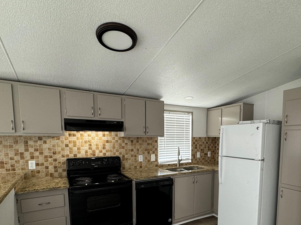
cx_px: 181
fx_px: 191
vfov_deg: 59.1
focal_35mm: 22
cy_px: 157
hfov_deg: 75.5
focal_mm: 2.22
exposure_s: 1/60
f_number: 2.2
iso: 200
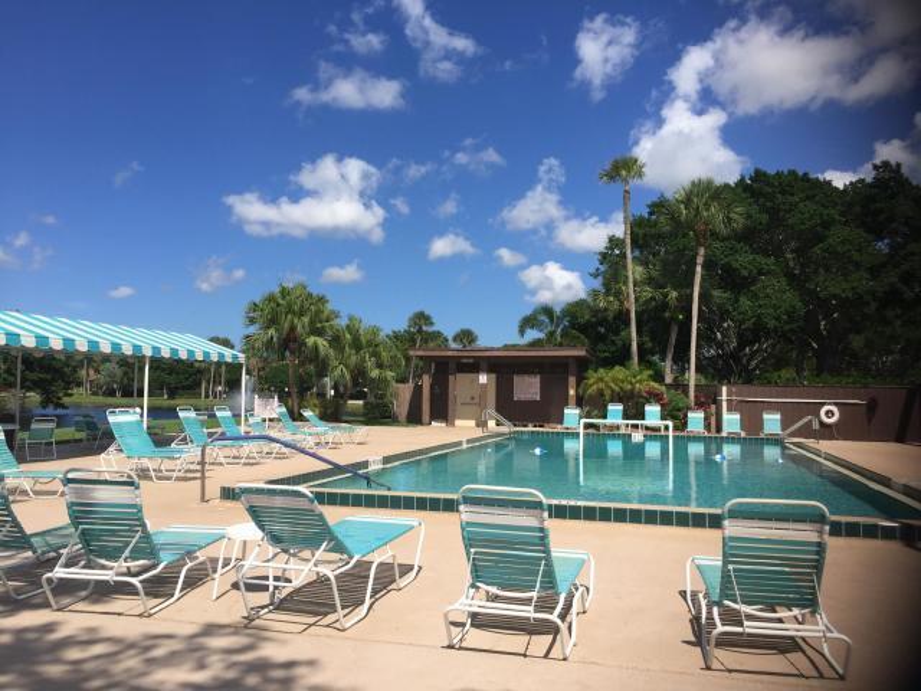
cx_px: 460
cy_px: 346
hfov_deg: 61.7
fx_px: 772
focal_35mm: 29
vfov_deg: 48.2
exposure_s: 1/3049
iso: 32
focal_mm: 4.15
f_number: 2.2
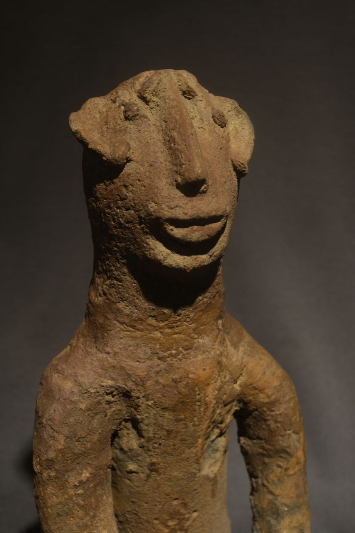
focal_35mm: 41
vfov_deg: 47.4
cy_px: 266
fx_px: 607
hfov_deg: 32.6
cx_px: 178
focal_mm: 27
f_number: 6.4
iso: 800
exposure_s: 1/34
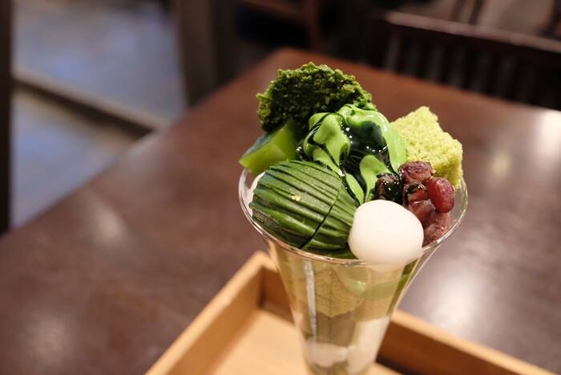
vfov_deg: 37.9
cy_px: 188
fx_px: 545
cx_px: 280
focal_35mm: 35
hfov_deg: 54.4
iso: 6400
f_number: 4
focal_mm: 23.3
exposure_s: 1/42
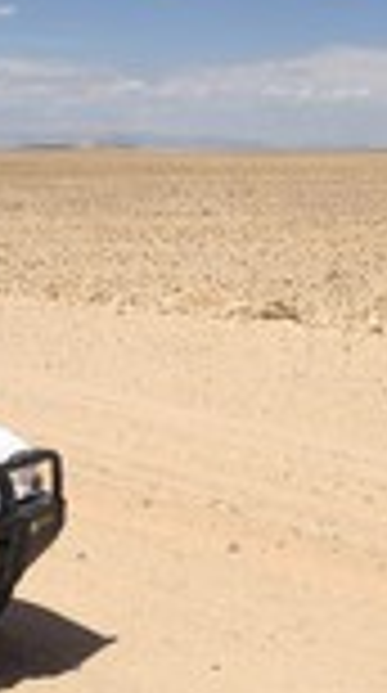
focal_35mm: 83
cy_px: 144
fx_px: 1523
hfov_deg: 14.5
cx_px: 162
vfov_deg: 25.2
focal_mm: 29
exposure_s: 1/3200
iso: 400
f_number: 7.1
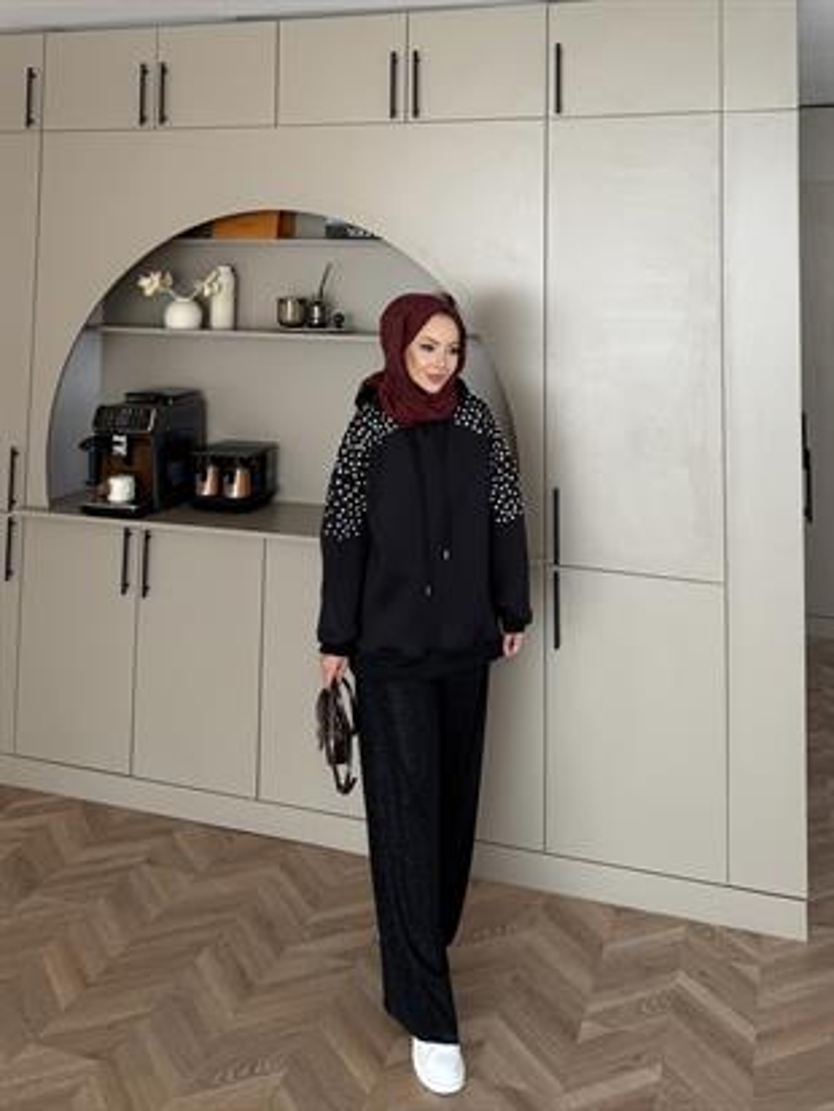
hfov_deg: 56.8
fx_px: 771
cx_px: 417
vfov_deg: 71.6
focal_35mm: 24
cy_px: 556
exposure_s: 1/181
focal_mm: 6.76
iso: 64
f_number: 1.78
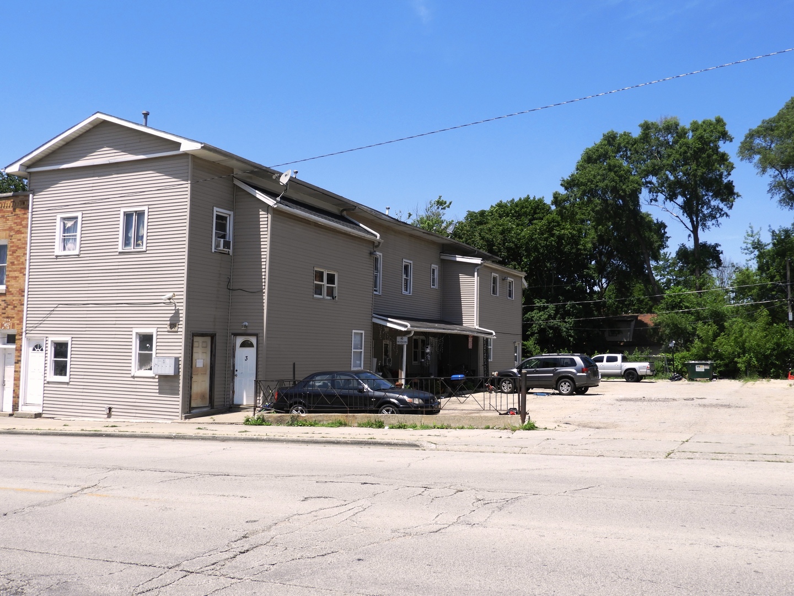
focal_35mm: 33
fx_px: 757
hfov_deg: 55.4
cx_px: 397
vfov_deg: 42.9
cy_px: 298
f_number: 3.6
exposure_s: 1/1000
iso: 100
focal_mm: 5.9
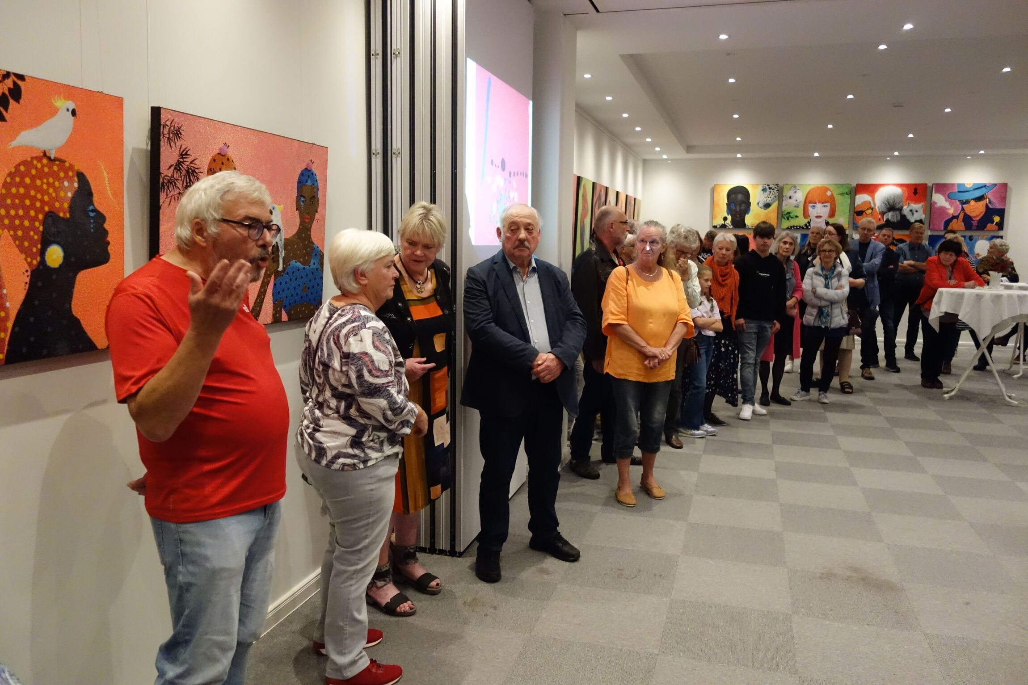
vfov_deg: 46.4
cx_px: 514
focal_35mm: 28
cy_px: 342
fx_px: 799
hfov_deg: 65.5
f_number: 1.8
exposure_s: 1/250
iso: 2000
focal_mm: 10.4
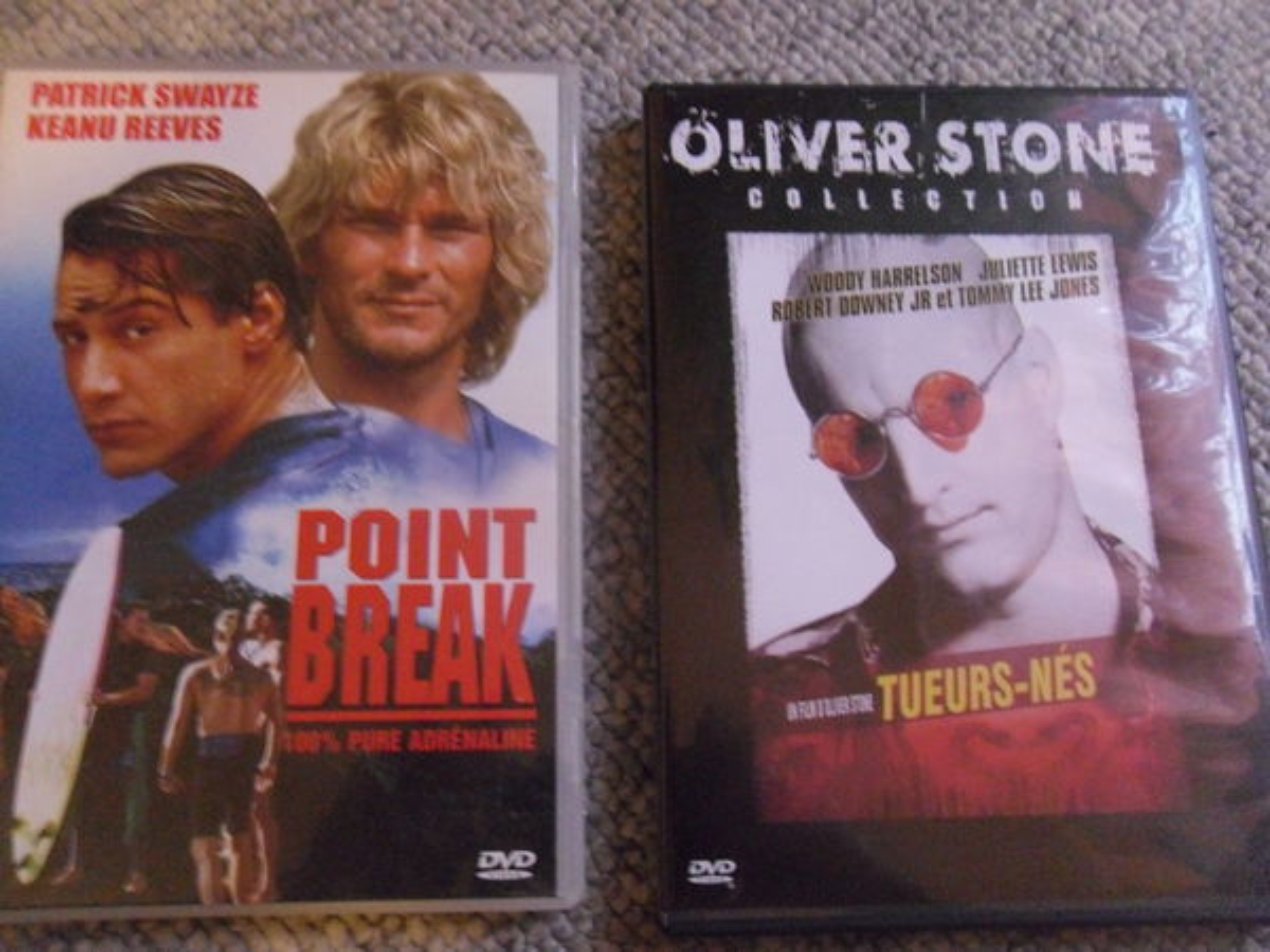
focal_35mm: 35
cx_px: 635
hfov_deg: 52.6
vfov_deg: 40.7
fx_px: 1284
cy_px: 476
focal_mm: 6.3
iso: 800
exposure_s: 1/8
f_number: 3.5
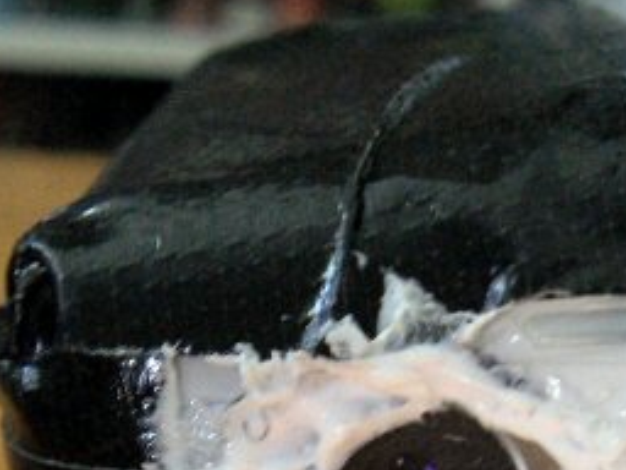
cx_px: 325
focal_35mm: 90
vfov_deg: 15.9
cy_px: 519
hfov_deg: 21.8
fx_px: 1628
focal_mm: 6
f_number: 3
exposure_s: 1/8
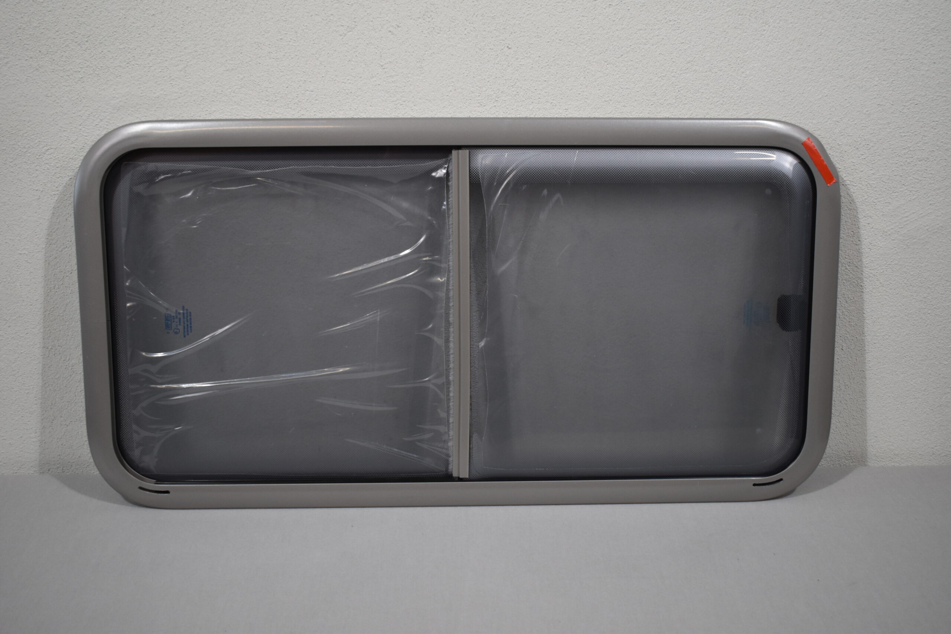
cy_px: 317
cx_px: 476
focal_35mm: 42
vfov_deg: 31.9
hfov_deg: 46.4
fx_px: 1109
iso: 640
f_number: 4.2
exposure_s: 1/250
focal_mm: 28
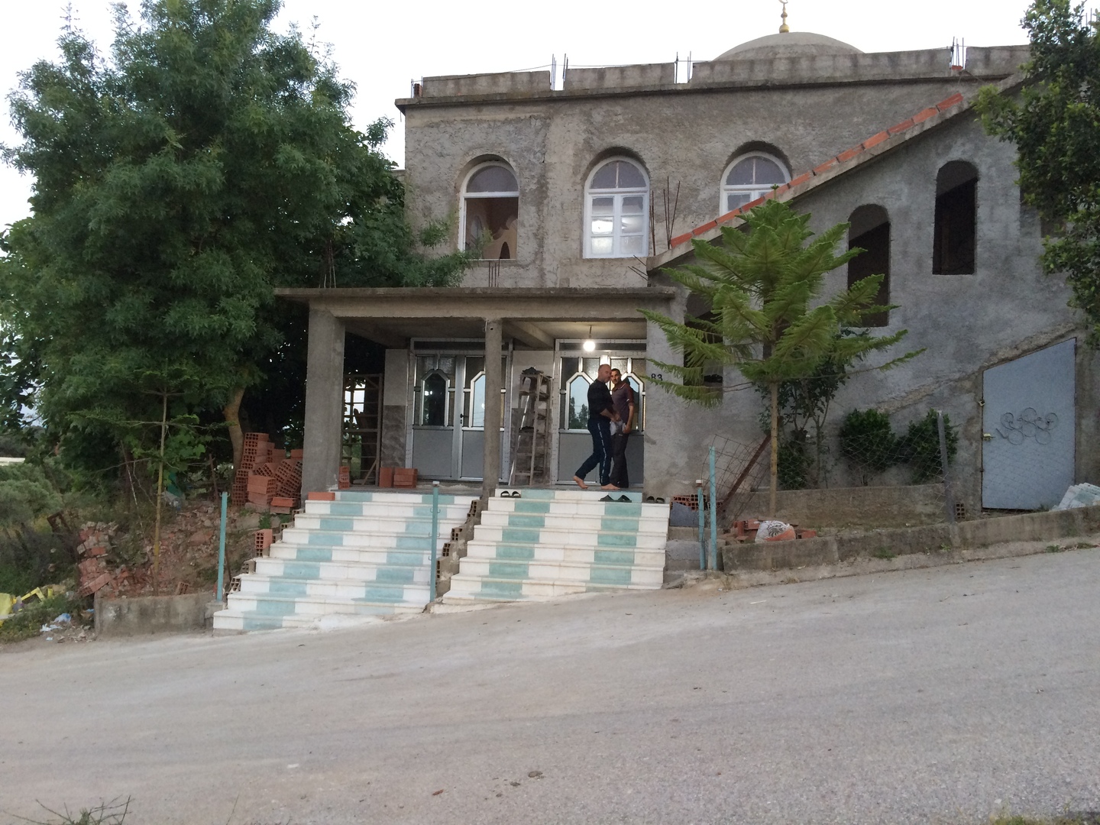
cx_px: 550
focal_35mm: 29
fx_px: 922
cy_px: 412
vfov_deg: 48.2
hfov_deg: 61.7
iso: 80
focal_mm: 4.15
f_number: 2.2
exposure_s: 1/33
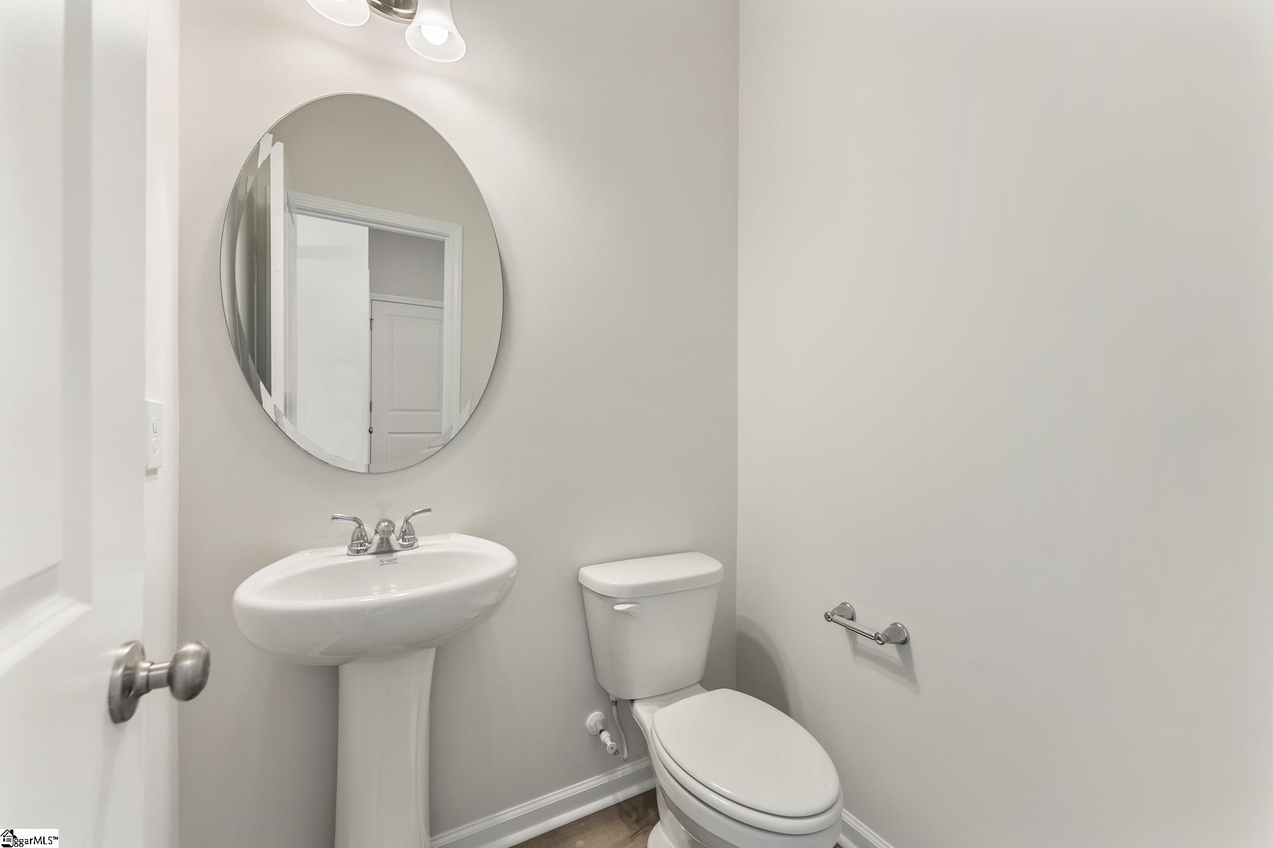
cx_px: 636
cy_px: 424
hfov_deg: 104.3
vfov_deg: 81.2
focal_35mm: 14
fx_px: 495
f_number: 6.3
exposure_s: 1/3
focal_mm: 14
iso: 400
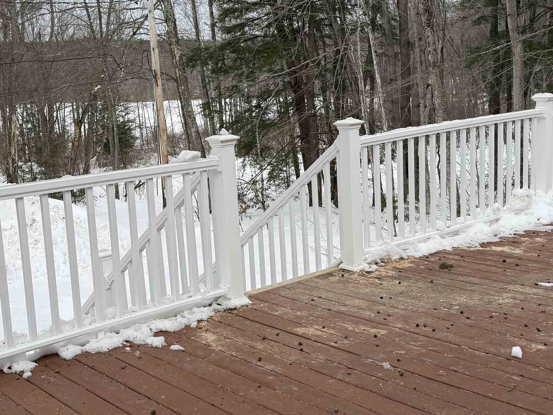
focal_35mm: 47
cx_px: 215
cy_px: 207
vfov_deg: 30.9
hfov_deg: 40.2
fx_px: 751
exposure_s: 1/2703
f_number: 1.78
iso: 80
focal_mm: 6.76
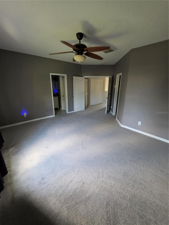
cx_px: 84
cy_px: 112
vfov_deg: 106.2
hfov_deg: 89.9
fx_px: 85
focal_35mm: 13
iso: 400
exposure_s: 1/60
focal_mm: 2.2
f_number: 1.9
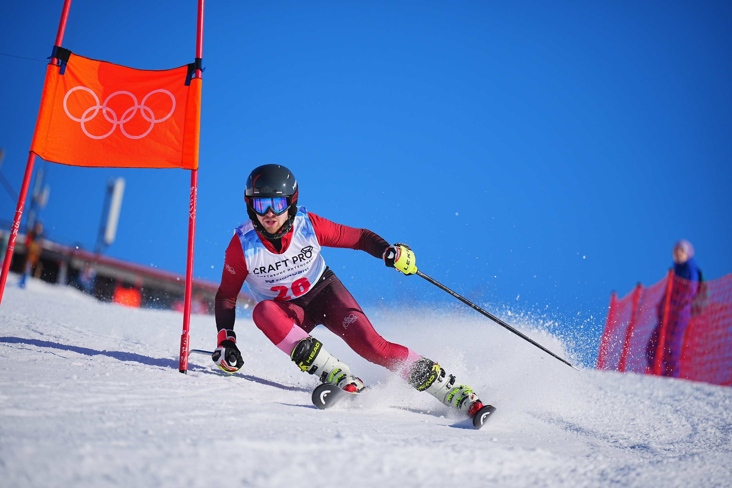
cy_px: 244
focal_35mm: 154
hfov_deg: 13.3
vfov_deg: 8.9
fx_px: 3131
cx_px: 366
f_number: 2.8
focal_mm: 154
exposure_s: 1/4000
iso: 100
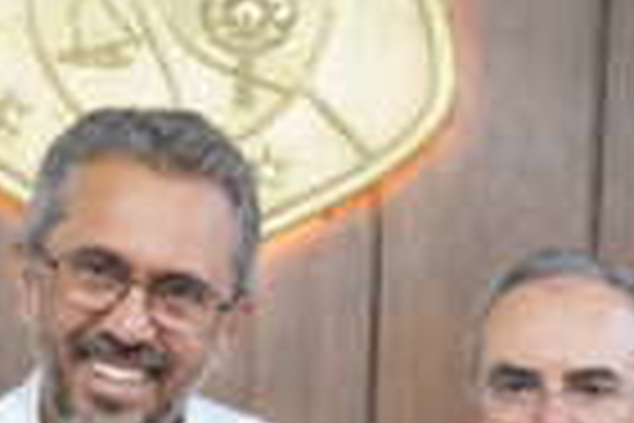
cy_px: 749
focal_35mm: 149
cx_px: 112
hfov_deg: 13.7
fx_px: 2624
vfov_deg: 8.8
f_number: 5
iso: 2000
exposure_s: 1/160
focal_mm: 35
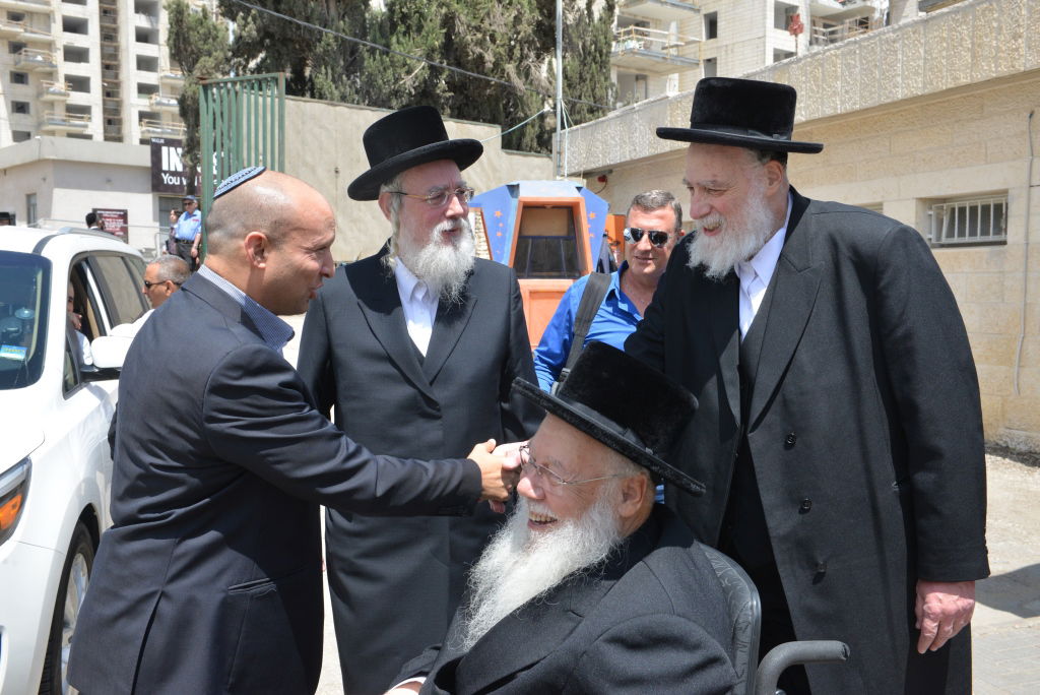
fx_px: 1041
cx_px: 520
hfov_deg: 53.1
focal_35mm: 36
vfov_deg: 36.9
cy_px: 348
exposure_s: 1/640
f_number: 13
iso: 800
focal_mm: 36
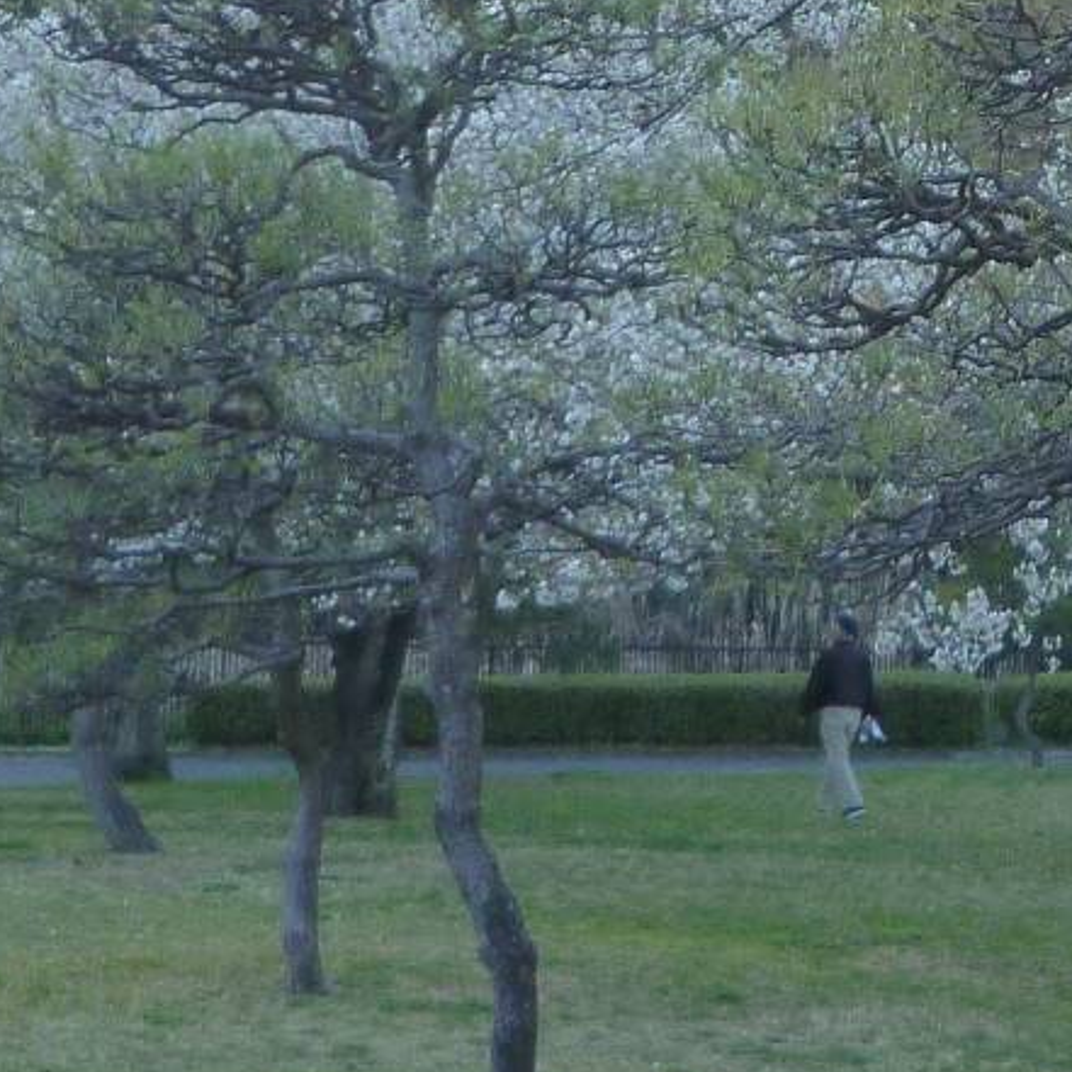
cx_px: 1544
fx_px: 4169
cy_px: -338
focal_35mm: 119
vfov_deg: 14.1
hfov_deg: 13.9
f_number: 4
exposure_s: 1/125
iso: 125
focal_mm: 5.2
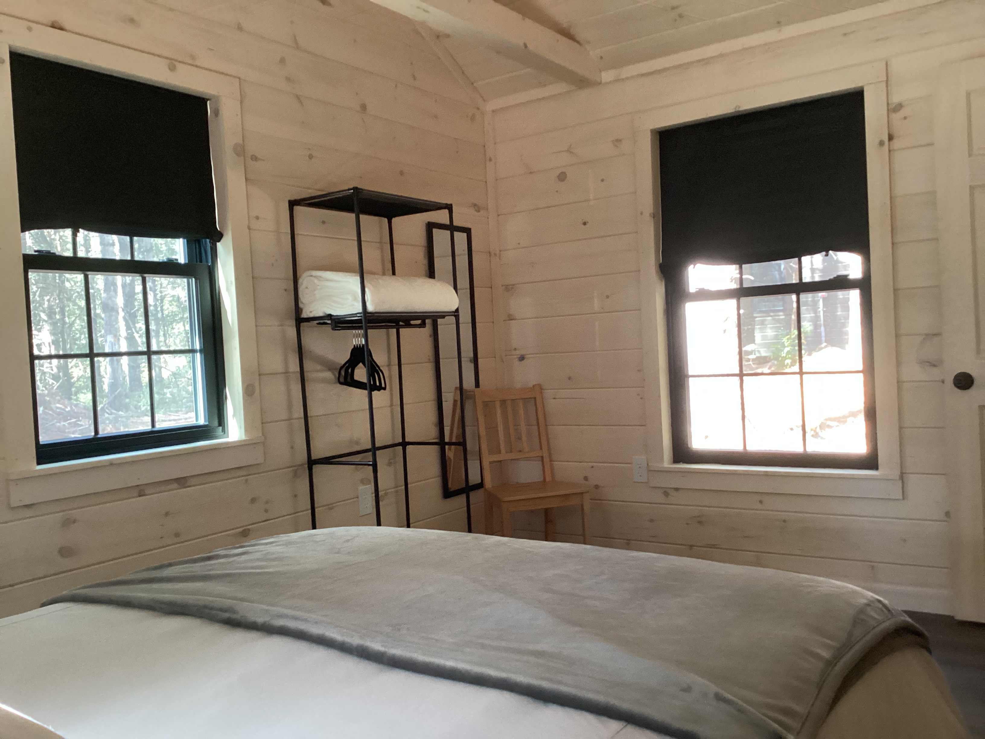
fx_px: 882
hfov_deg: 58.4
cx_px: 492
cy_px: 370
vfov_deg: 45.4
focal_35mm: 31
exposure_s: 1/60
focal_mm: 3.3
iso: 400
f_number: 2.4
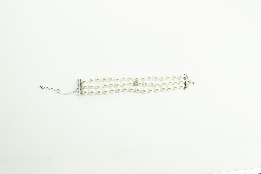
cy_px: 87
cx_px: 130
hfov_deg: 54.5
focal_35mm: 35
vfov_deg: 37.8
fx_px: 254
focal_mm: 35
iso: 200
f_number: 11
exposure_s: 1/60
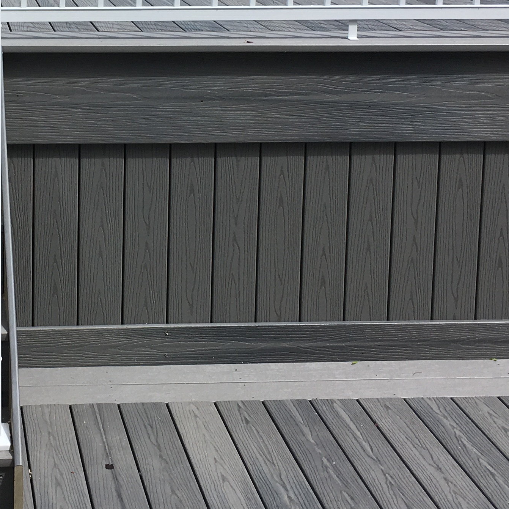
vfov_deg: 21.9
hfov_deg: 21.9
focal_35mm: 77
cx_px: 46
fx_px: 1281
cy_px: 49
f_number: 2.2
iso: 25
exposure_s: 1/1876
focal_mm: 4.15
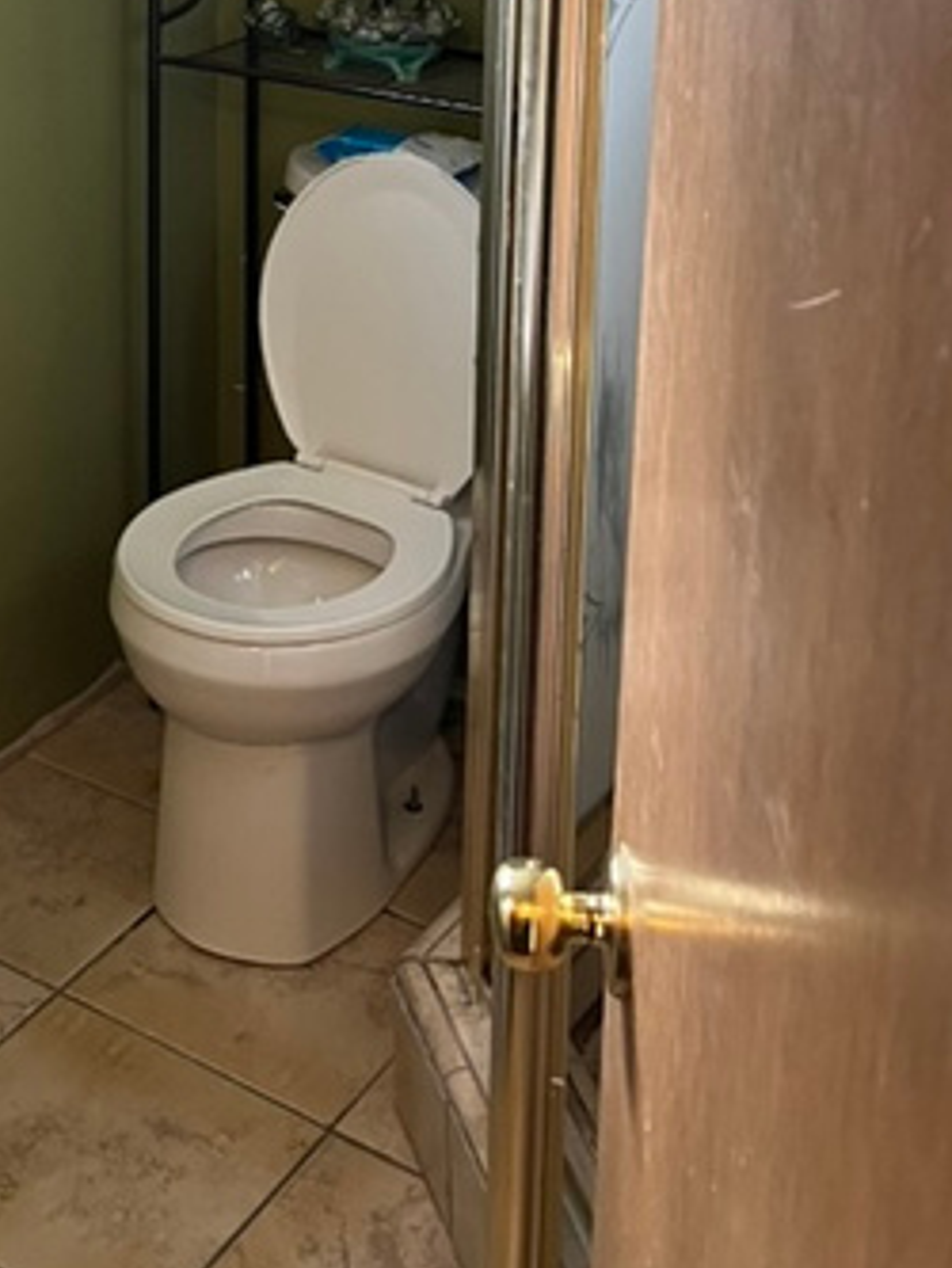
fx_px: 2199
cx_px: -4
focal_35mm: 60
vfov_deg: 30.0
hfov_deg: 23.4
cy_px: 4
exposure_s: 1/60
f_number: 1.6
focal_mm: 5.1
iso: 200
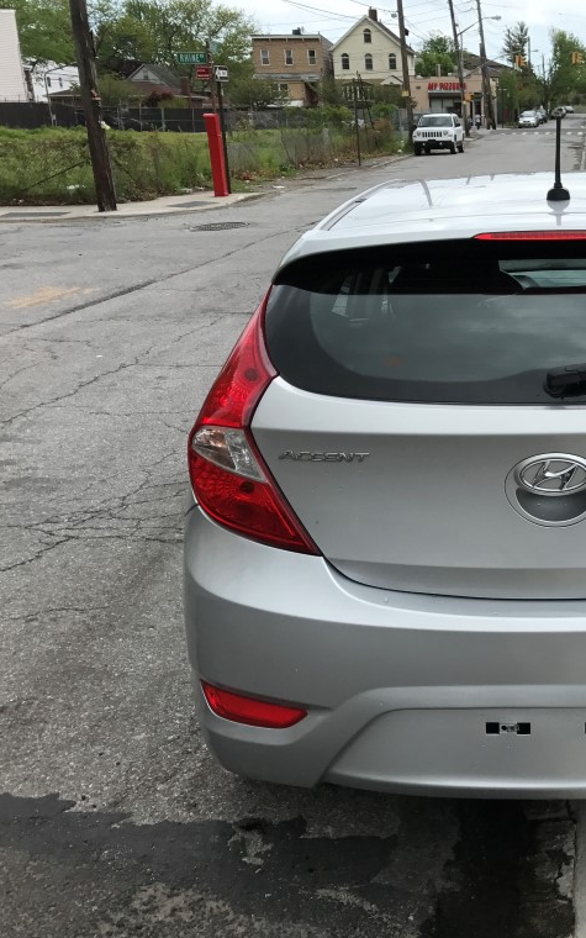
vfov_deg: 49.3
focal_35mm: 40
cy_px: 465
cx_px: 586
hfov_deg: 29.8
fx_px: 1022
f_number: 1.8
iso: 20
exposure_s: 1/1126
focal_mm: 3.99
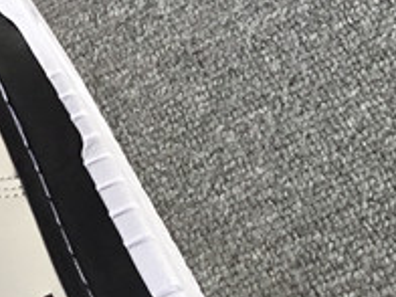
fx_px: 1624
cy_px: -258
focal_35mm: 142
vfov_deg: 9.8
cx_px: -416
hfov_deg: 12.2
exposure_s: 1/369
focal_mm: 3.3
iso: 25
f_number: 2.4
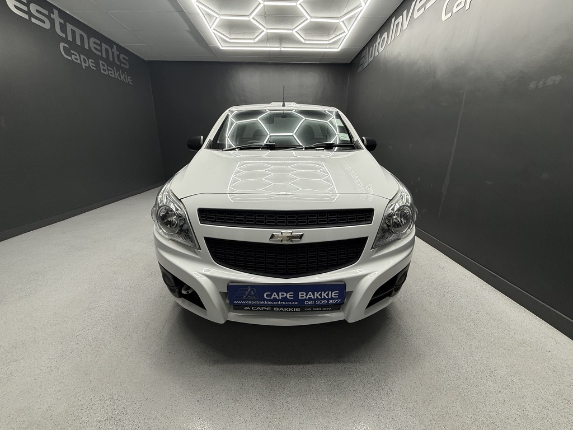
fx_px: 232
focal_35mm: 14
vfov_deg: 85.7
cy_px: 215
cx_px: 286
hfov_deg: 102.1
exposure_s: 1/100
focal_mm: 2.22
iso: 80
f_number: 2.2
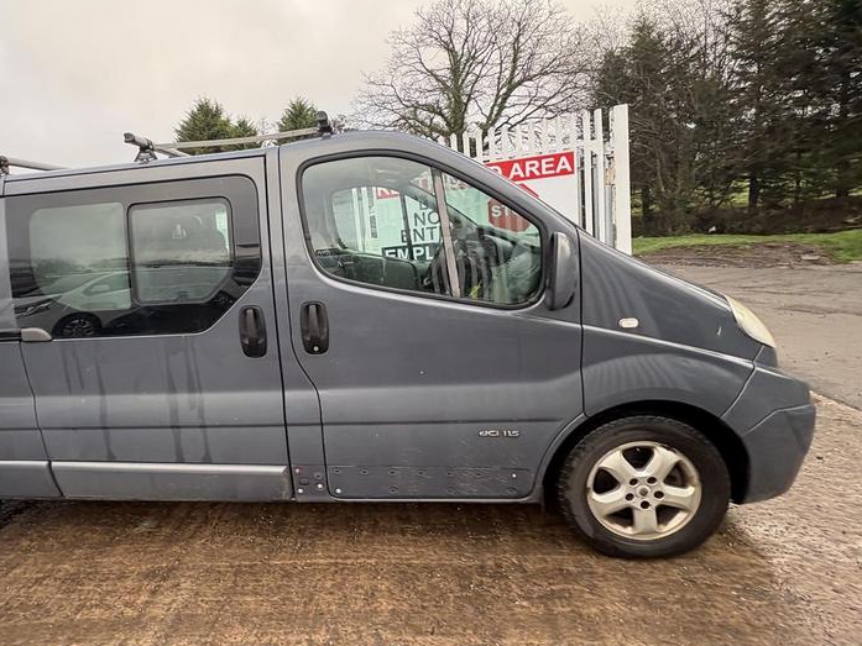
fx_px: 448
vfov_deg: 71.4
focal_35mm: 18
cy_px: 288
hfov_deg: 85.6
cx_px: 309
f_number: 2.2
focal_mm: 2.22
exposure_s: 1/129
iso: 64
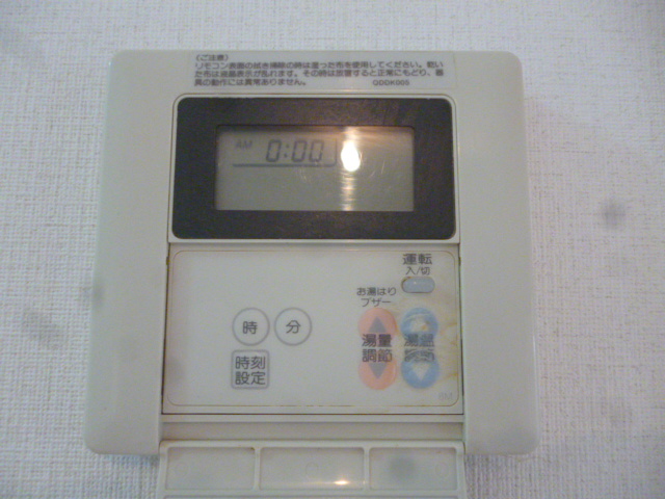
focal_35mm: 28
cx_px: 332
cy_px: 250
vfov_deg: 49.7
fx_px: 538
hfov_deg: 63.4
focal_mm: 5
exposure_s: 1/60
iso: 800
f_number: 3.1
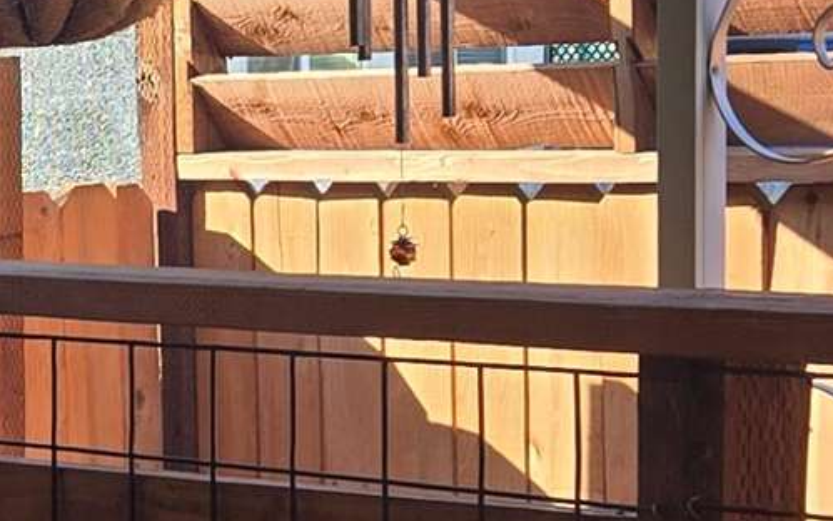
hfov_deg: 13.1
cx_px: -456
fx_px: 3406
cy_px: 377
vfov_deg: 8.7
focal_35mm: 150
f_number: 1.8
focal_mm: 5.4
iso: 25
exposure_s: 1/557
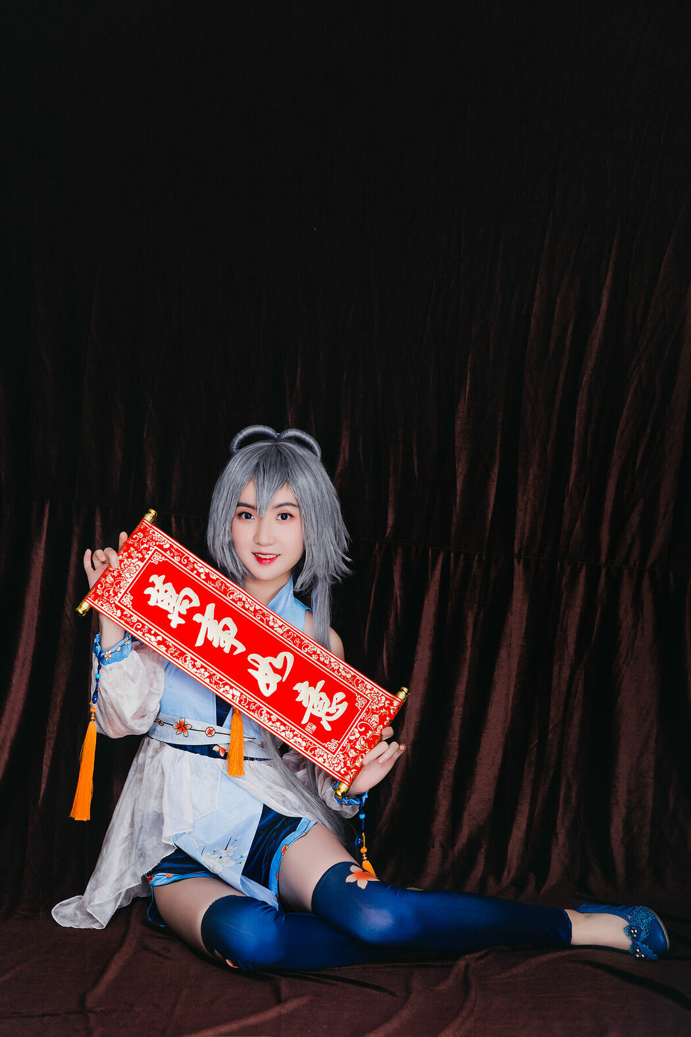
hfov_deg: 17.9
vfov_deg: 26.7
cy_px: 518
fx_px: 2188
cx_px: 346
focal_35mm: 76
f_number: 4
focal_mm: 76
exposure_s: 1/160
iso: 100
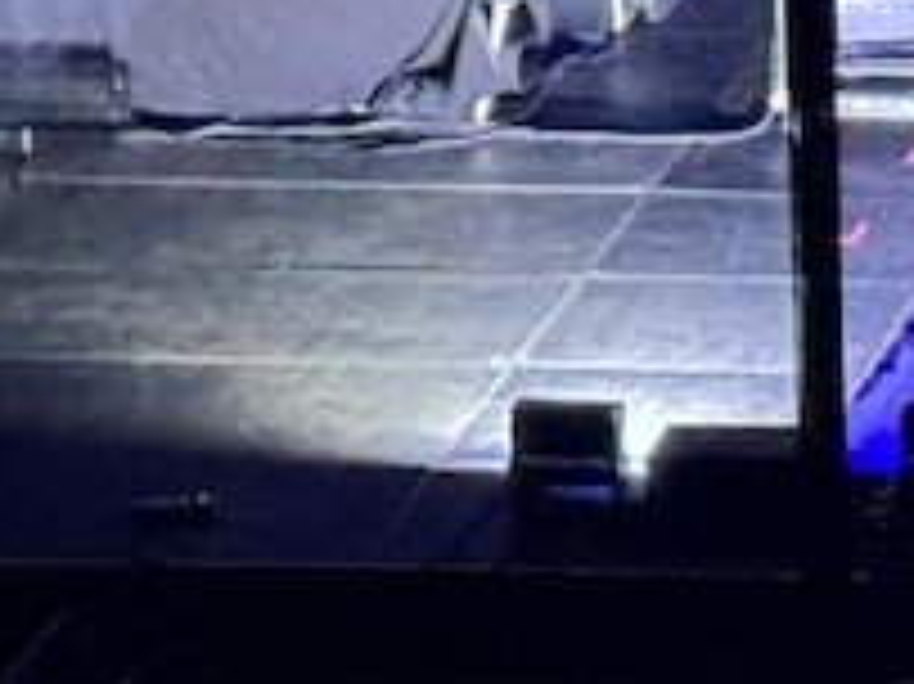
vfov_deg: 4.8
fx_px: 7996
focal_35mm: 303
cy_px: -702
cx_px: 2364
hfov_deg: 6.2
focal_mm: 6.76
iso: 500
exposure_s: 1/40
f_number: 1.78
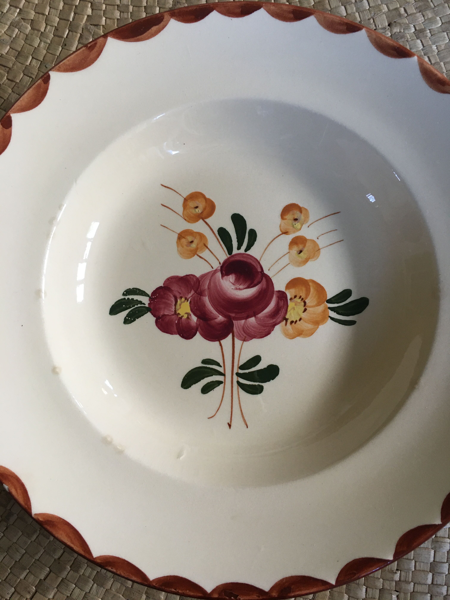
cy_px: 300
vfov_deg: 61.7
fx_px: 503
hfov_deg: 48.2
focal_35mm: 29
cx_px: 225
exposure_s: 1/33
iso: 125
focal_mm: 4.15
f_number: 2.2
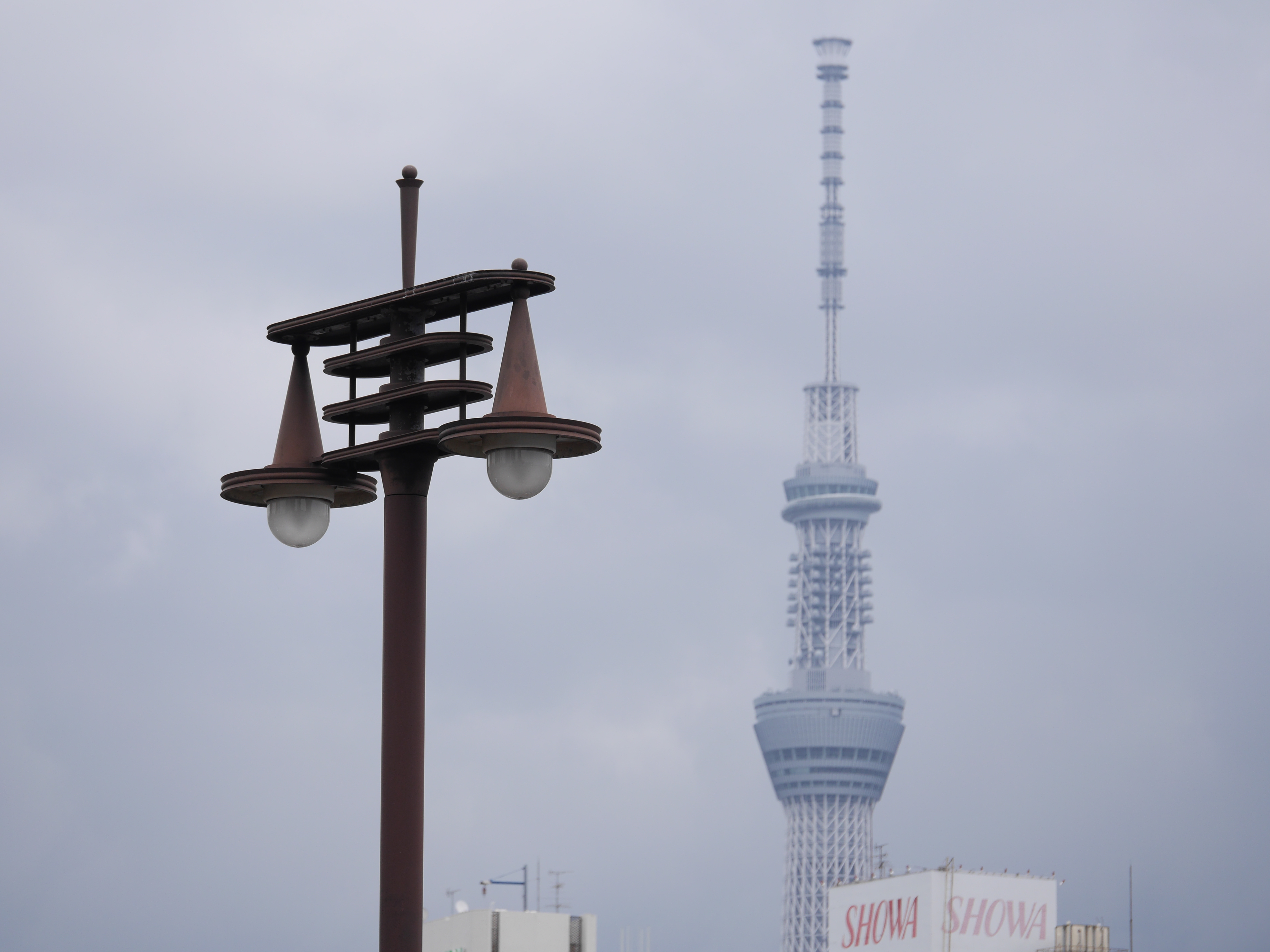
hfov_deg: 9.9
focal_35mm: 200
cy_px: 476
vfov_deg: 7.4
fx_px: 7338
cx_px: 635
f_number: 4
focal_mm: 100
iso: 200
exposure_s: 1/2500
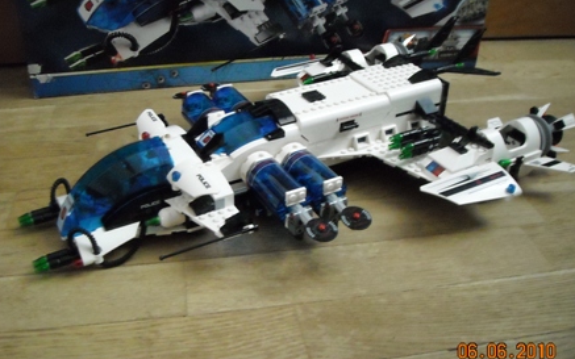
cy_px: 176
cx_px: 286
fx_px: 595
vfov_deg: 33.6
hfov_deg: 51.5
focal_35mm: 38
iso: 800
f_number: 2.8
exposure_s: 1/17
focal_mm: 5.7
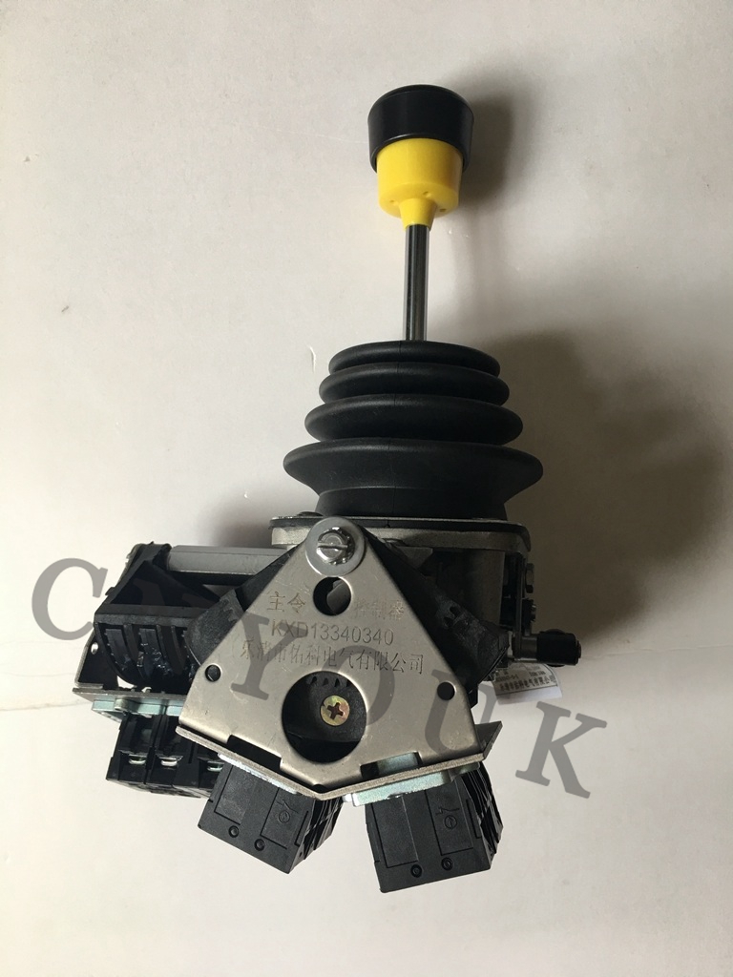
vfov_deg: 61.7
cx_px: 366
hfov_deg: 48.2
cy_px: 488
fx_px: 819
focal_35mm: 29
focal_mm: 4.15
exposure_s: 1/33
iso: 32
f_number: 2.2
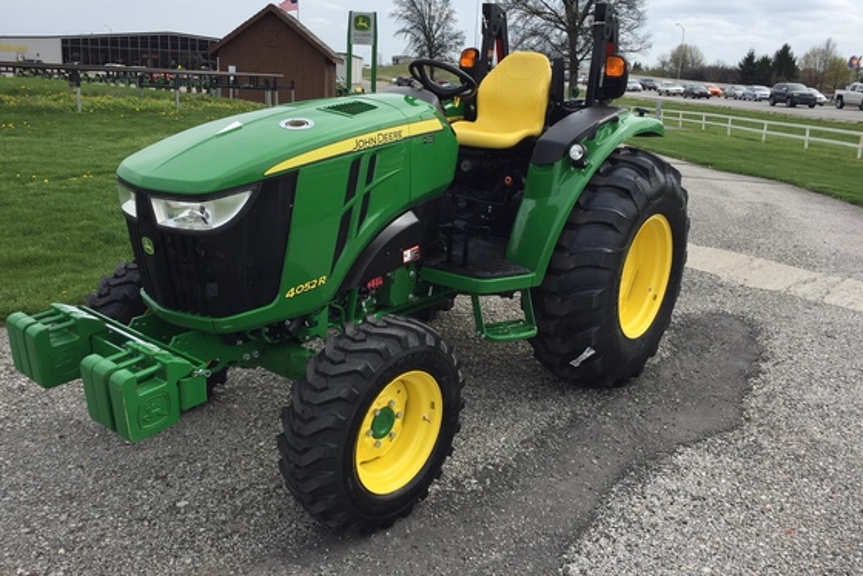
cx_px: 425
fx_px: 743
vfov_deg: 42.3
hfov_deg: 60.3
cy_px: 253
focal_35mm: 31
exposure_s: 1/1364
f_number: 2.2
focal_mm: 4.15
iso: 32
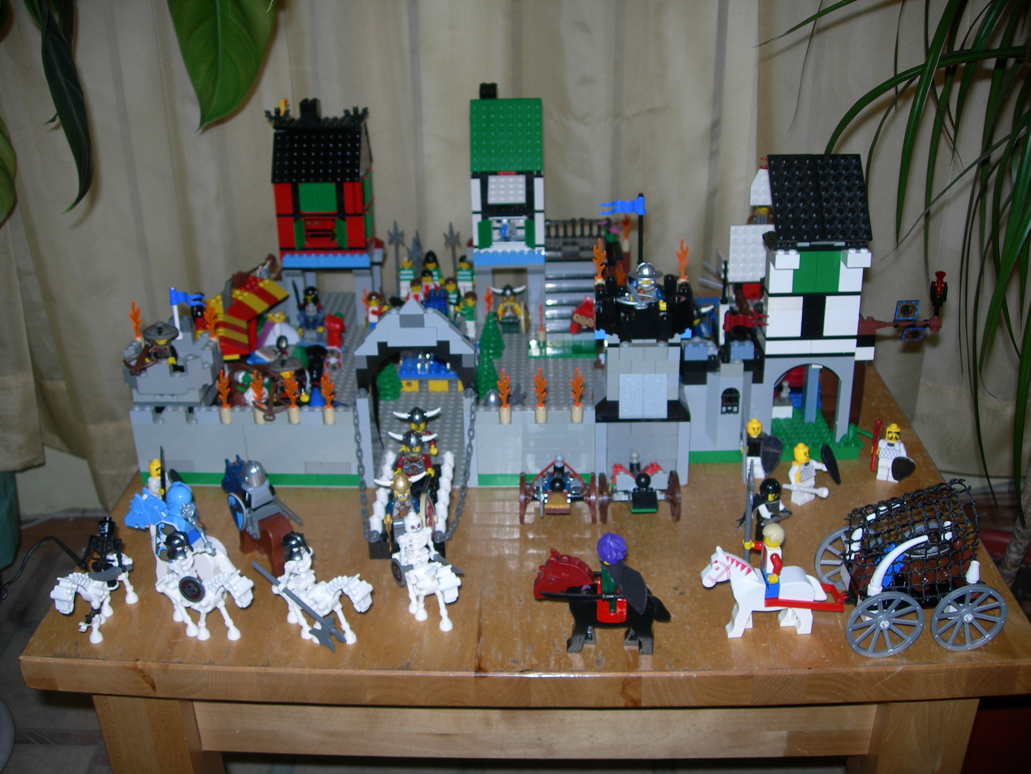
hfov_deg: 49.0
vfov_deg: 37.7
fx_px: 1132
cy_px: 387
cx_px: 516
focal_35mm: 38
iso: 50
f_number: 2.8
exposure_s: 1/60.1
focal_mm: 7.8
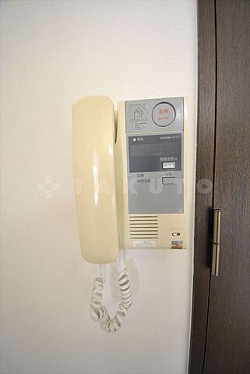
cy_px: 187
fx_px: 125
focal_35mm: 12
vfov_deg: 112.6
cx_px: 125
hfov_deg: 90.1
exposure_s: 1/80
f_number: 4.5
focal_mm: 8
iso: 800
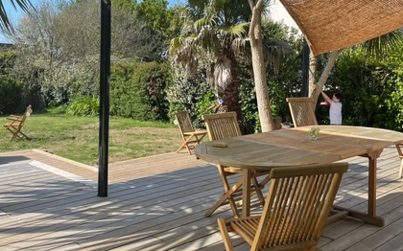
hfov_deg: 47.2
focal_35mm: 42
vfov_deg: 30.1
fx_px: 461
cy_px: 71
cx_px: 213
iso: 32
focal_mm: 4.2
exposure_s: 1/2618
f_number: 1.6
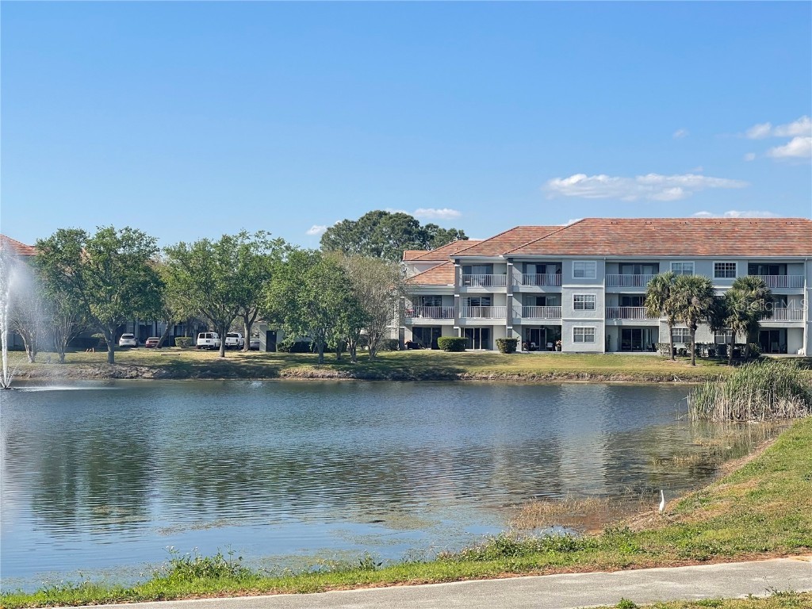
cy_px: 304
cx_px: 406
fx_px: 1501
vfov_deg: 22.9
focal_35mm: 64
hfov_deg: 30.3
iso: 20
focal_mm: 7.5
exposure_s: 1/1167
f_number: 2.2
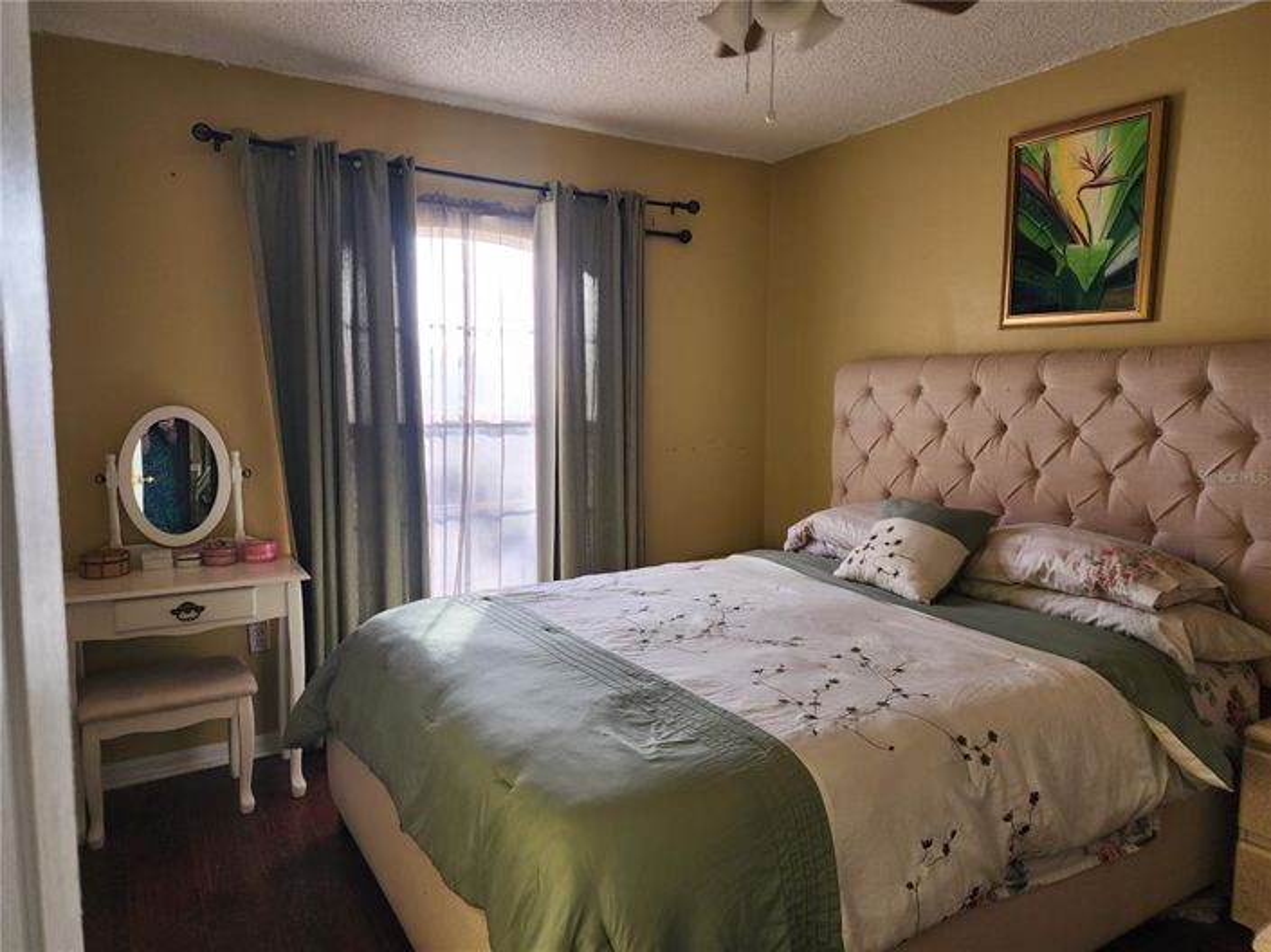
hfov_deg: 74.0
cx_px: 636
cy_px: 476
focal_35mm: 23
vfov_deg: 58.8
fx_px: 844
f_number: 1.8
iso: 80
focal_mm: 6.4
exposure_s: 1/180
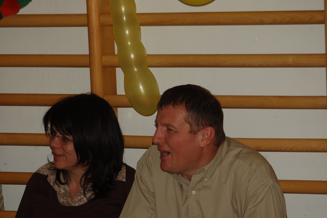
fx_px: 1361
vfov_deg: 9.1
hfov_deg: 13.7
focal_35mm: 150
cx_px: 164
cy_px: 109
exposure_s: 1/125
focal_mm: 100
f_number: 5.6
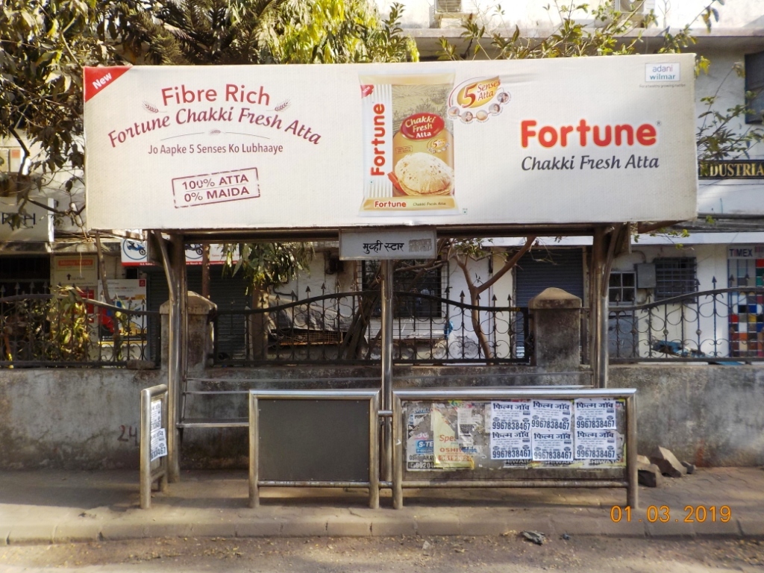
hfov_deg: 60.0
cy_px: 286
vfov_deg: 46.8
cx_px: 382
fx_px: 662
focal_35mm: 30
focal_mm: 4.1
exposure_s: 1/250
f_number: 3.3
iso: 125
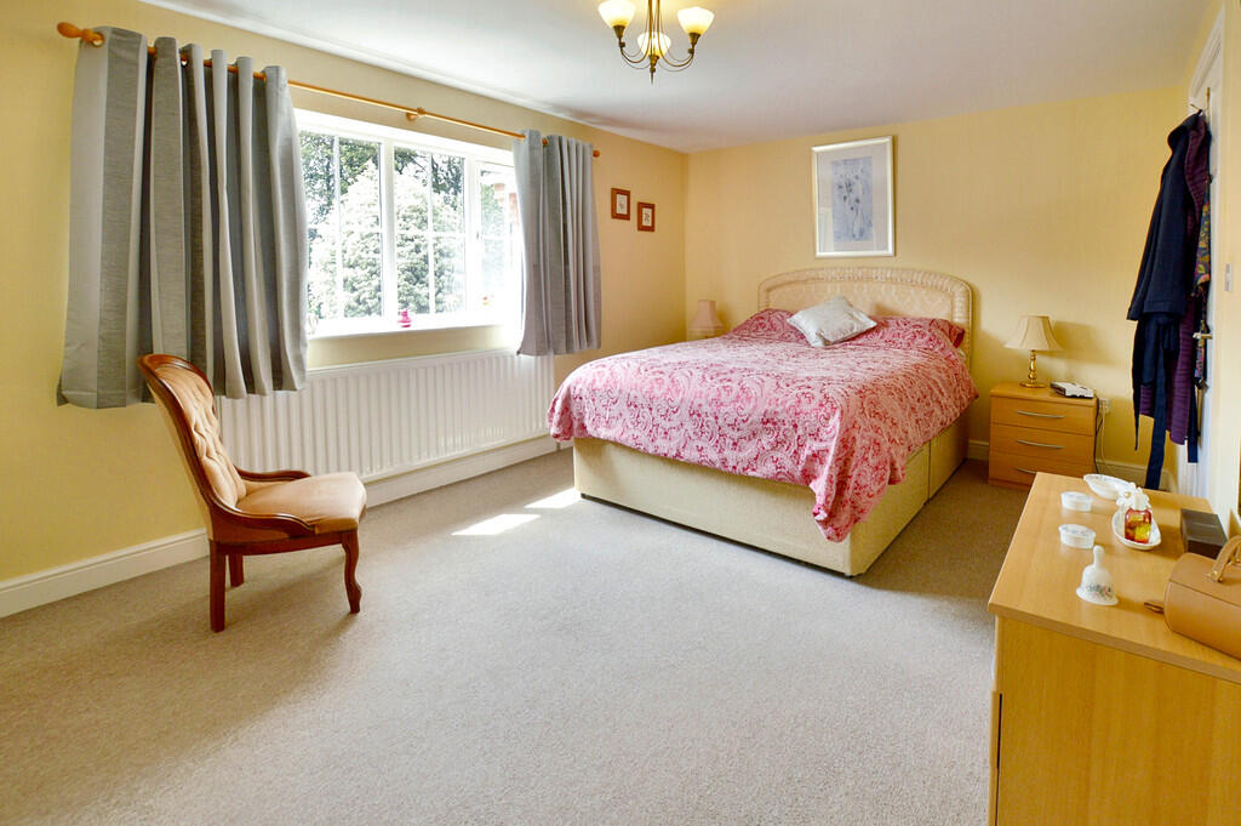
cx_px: 620
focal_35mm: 15
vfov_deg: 77.2
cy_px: 413
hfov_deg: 100.4
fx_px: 517
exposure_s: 1/25
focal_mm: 10
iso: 200
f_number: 8
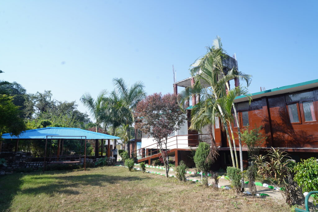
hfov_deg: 84.0
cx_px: 159
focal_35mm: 20
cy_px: 106
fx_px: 177
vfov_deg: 61.9
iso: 100
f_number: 8
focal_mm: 20
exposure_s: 1/125
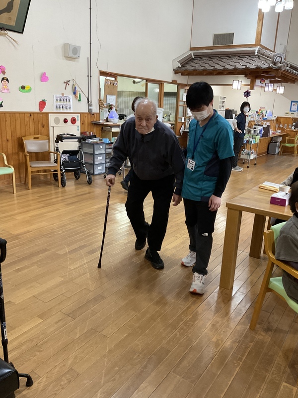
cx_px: 149
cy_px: 199
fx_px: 333
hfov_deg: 48.2
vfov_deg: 61.7
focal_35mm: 29
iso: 160
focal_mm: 3
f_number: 1.8
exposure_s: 1/50
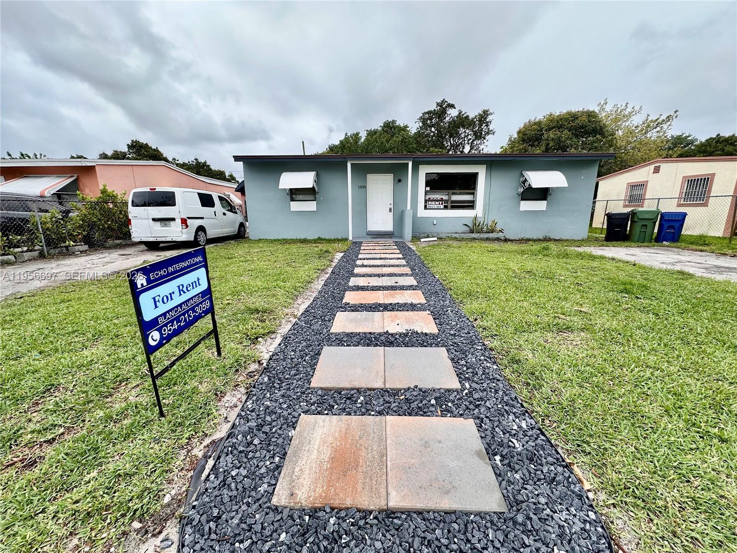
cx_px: 368
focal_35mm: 14
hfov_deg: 102.1
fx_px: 298
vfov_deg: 85.7
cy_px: 276
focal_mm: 2.22
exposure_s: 1/972
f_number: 2.2
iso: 50
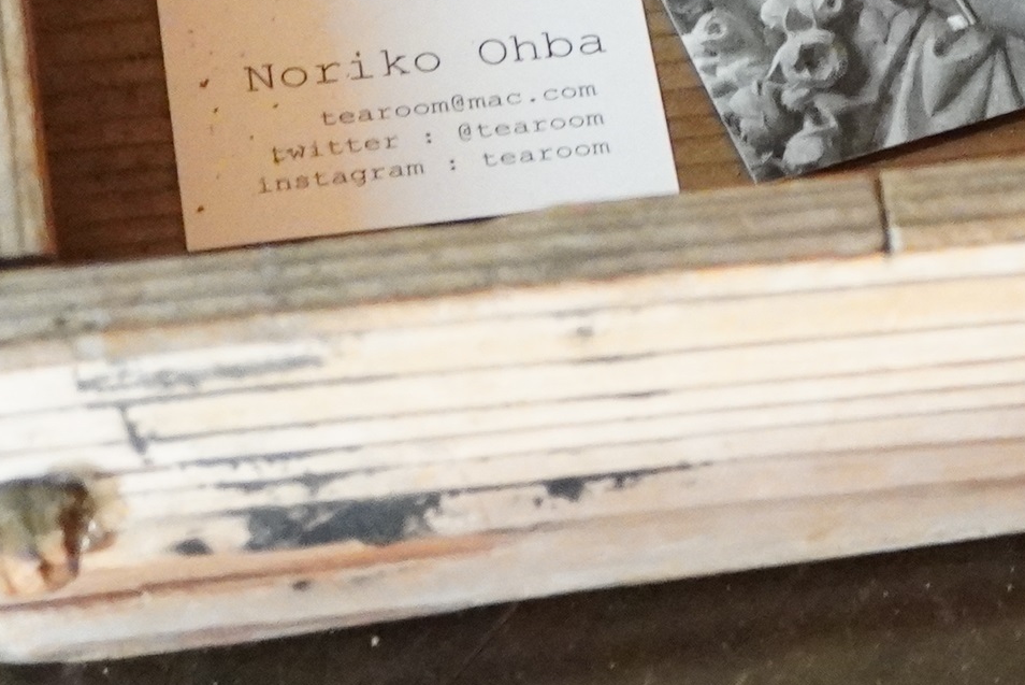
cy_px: -575
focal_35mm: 200
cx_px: 1358
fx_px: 5697
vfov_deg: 6.7
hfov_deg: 10.1
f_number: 3.5
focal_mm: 30
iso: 6400
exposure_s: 1/125
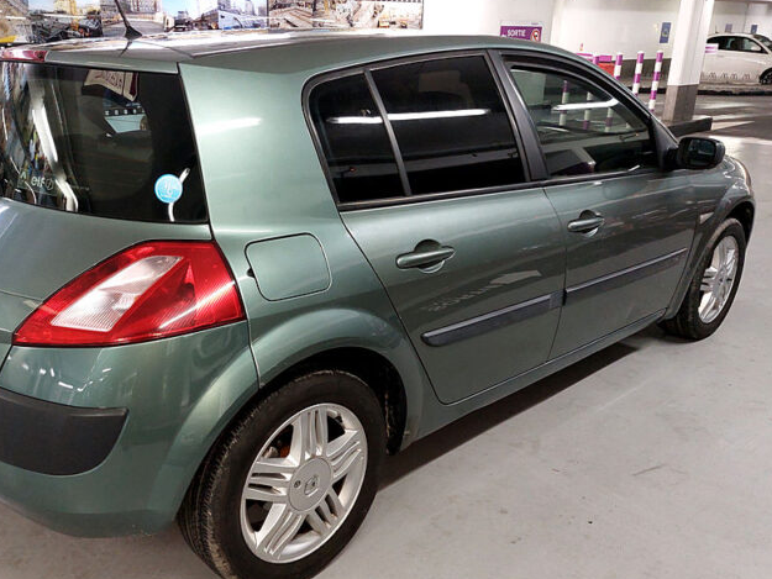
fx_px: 714
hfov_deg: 56.4
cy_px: 293
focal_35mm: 32
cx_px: 310
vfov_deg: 44.2
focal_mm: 5.23
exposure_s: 1/50
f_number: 1.8
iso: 320
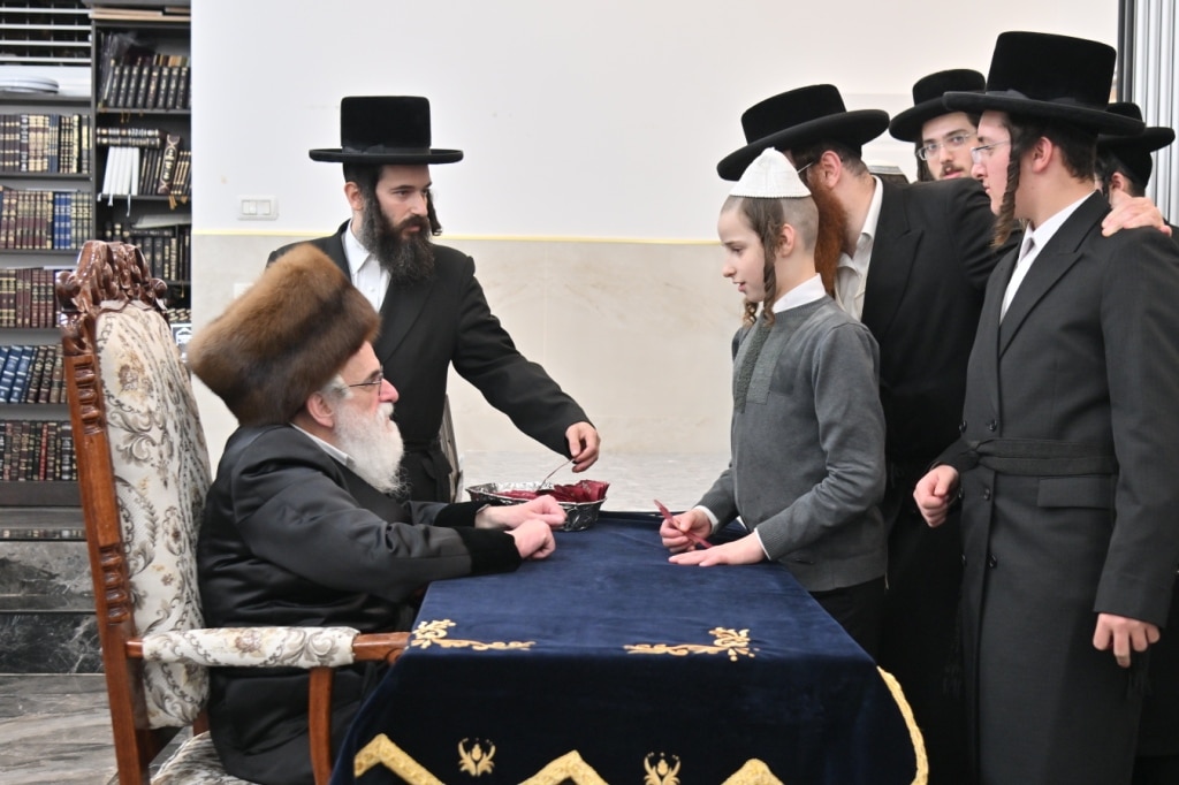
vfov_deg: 26.5
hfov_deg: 38.9
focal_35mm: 51
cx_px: 590
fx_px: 1670
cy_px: 392
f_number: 4
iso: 500
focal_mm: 34
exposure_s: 1/160
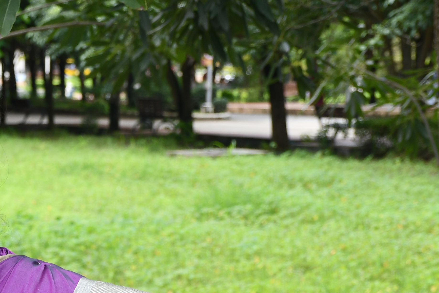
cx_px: -125
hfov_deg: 12.9
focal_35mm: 154
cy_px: 327
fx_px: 1878
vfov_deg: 8.8
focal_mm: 34
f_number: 5.6
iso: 200
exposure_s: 1/250
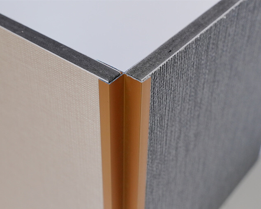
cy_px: 105
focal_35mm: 59
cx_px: 125
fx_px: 456
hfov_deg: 32.0
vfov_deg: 25.8
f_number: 8
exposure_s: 1/80
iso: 1000
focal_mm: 35
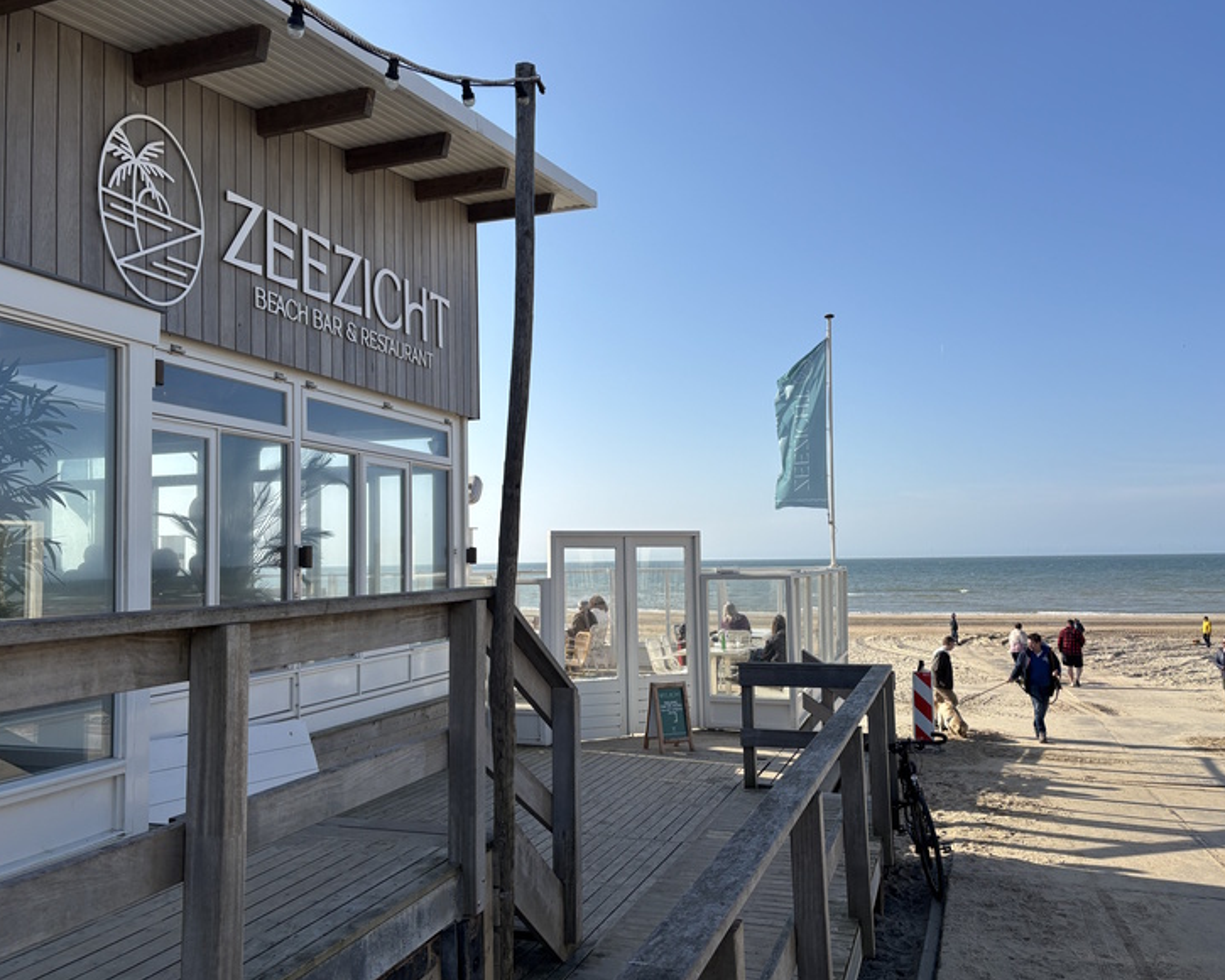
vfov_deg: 51.5
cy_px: 493
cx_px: 585
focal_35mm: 28
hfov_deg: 62.2
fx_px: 1015
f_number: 1.6
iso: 50
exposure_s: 1/4082
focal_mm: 5.96
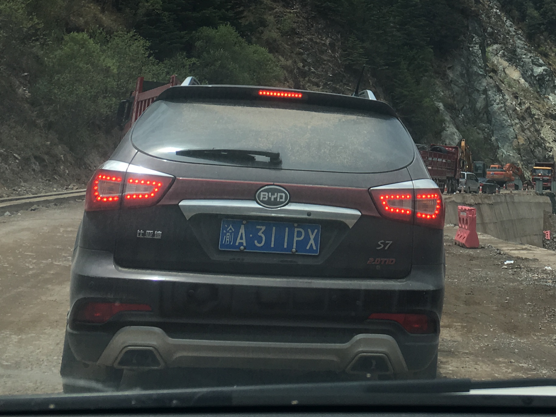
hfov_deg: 29.5
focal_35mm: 64
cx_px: 453
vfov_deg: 22.3
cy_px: 33
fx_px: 1028
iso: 25
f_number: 2.2
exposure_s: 1/1054
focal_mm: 4.15
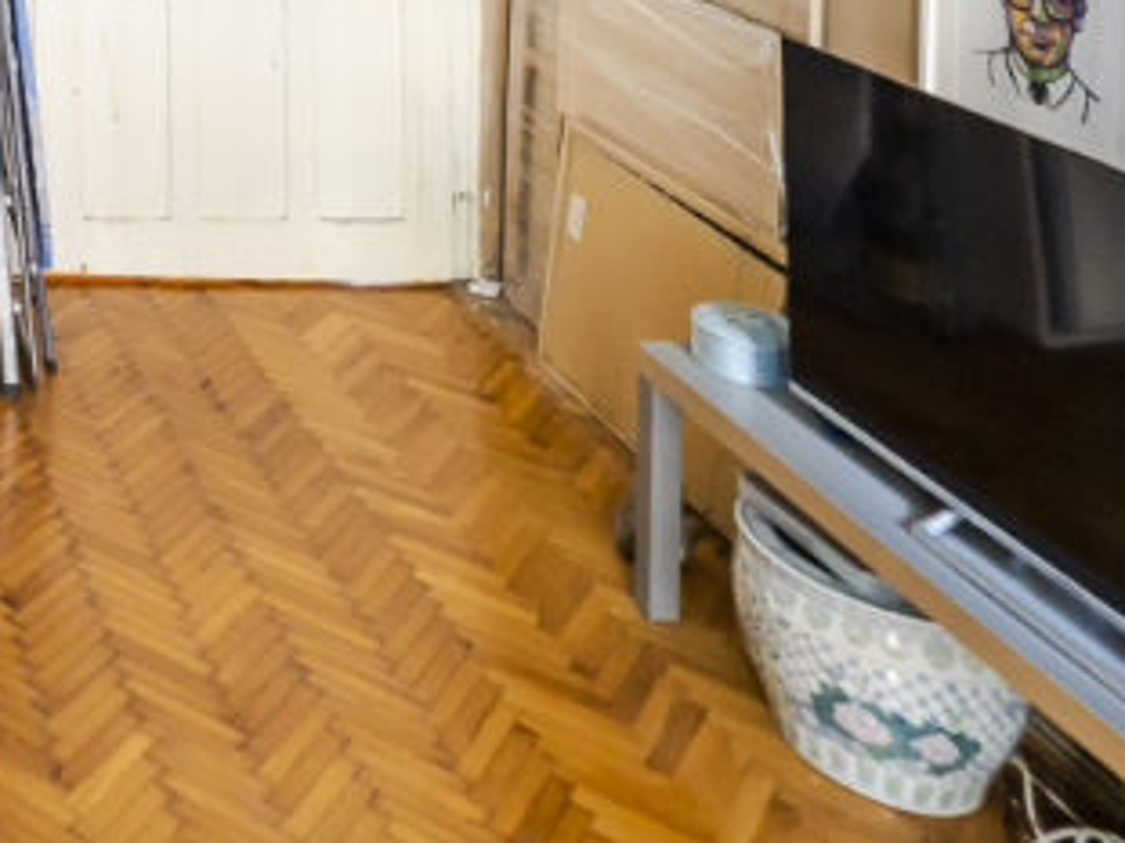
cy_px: -420
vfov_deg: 24.8
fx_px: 1462
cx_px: -271
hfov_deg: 33.2
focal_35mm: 45
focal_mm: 7
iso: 400
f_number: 4
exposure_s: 1/4
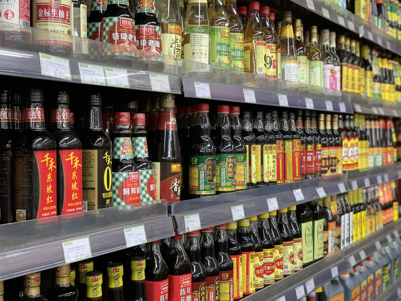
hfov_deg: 36.8
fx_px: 602
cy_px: 150
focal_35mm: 52
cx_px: 200
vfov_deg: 28.0
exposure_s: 1/50
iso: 200
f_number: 2.4
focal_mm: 6
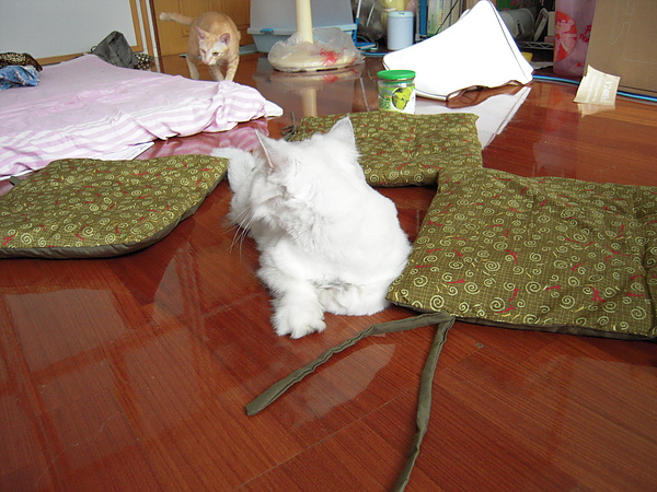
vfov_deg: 49.7
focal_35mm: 28
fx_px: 531
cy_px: 246
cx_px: 328
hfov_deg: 63.4
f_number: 2.7
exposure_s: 1/30
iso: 400
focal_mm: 5
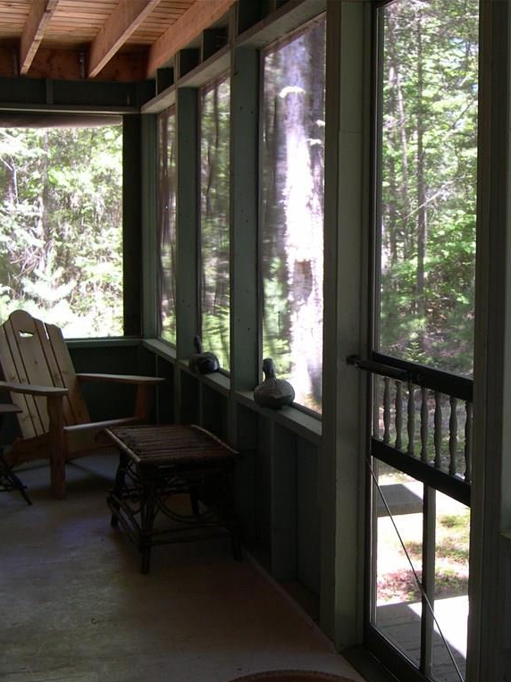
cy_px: 342
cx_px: 405
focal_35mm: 51
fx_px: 1004
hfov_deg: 28.0
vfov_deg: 37.5
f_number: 2.8
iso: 100
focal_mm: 8
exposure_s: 1/35.2
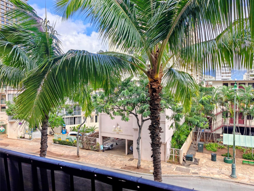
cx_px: 132
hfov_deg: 71.6
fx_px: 176
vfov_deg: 56.8
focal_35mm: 24
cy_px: 94
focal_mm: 6.06
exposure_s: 1/543
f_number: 1.6
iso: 80
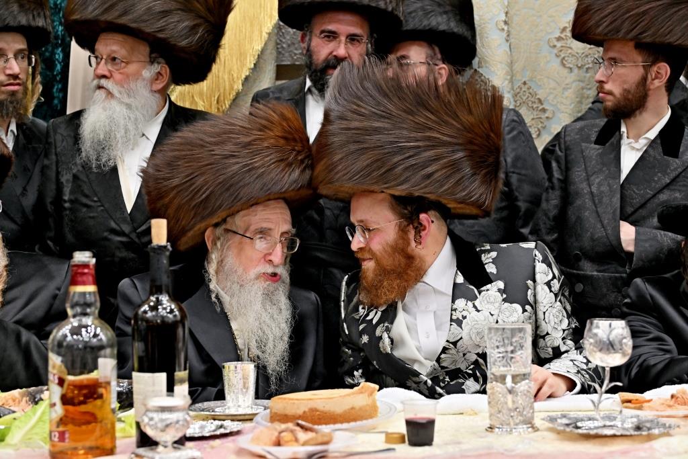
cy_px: 230
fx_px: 879
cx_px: 344
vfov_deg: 29.3
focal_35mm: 46
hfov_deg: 42.7
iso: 640
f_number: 4
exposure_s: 1/200
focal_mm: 46
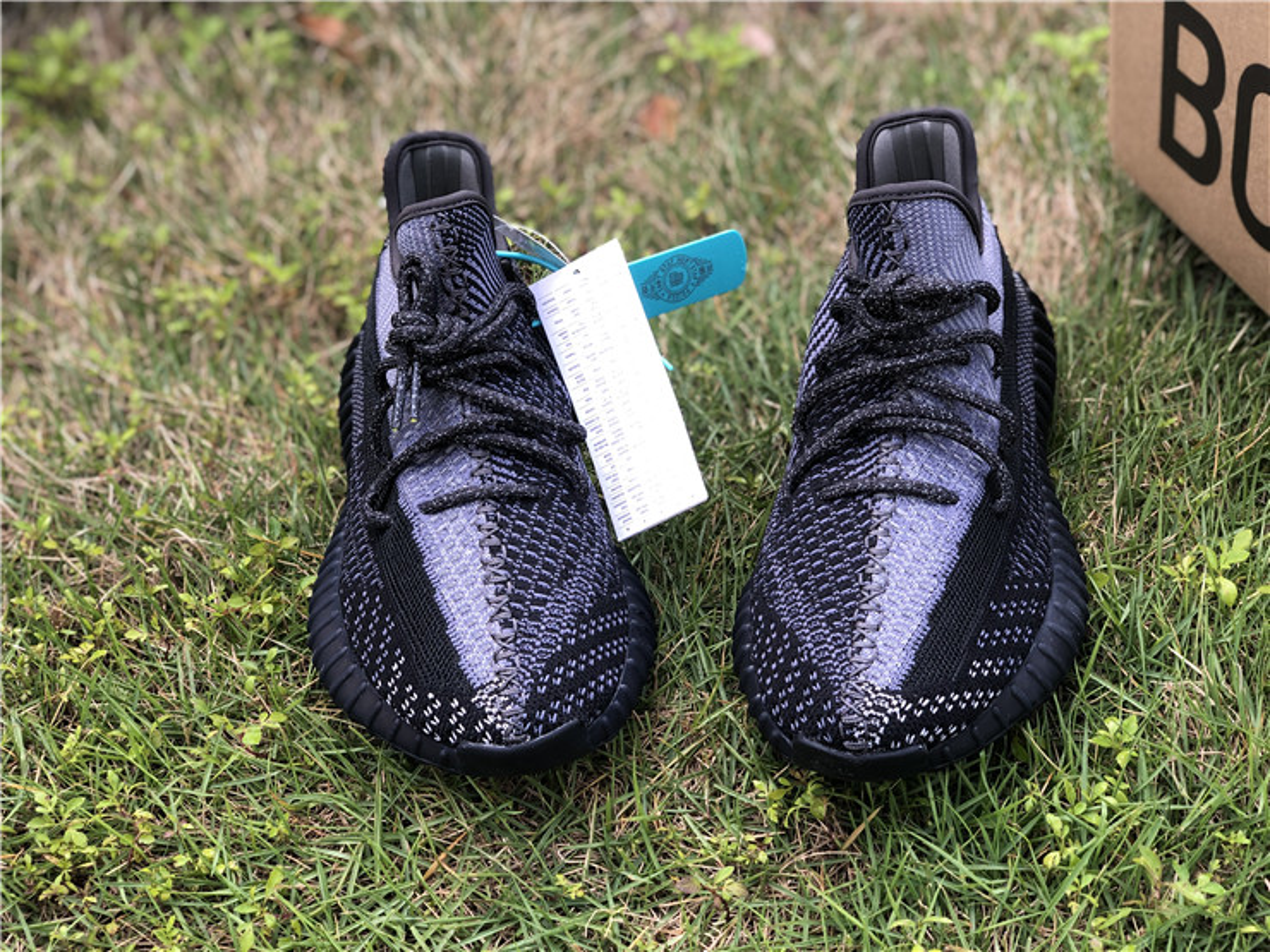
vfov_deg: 28.0
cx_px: 635
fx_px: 1908
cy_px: 476
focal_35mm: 52
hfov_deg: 36.8
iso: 20
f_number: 2.4
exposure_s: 1/60
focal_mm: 6
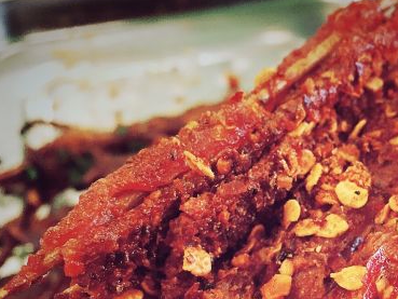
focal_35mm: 55
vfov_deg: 25.9
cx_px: 302
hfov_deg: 34.1
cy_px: 255
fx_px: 633
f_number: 2.2
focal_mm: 4.15
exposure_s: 1/25
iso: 250
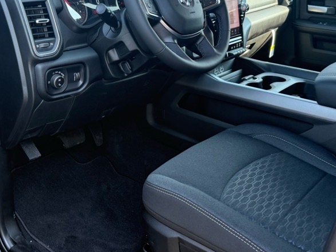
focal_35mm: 42
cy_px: 117
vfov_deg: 34.3
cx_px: 110
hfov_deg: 44.1
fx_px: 408
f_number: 1.78
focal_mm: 6.76
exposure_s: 1/240
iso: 200
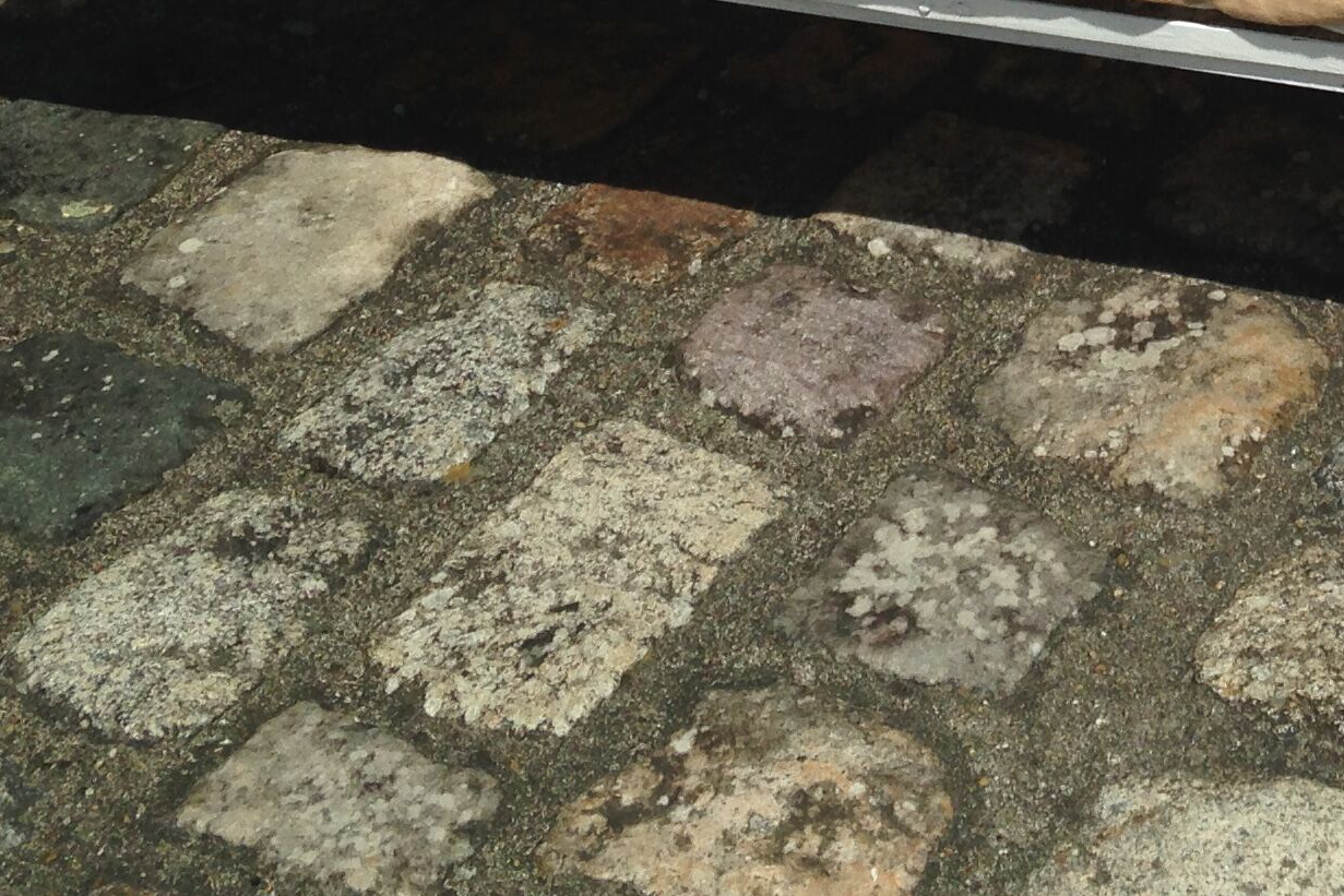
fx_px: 3397
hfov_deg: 21.8
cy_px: -270
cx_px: 1238
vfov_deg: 14.4
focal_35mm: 91
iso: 50
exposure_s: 1/3390
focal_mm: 4.12
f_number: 2.4
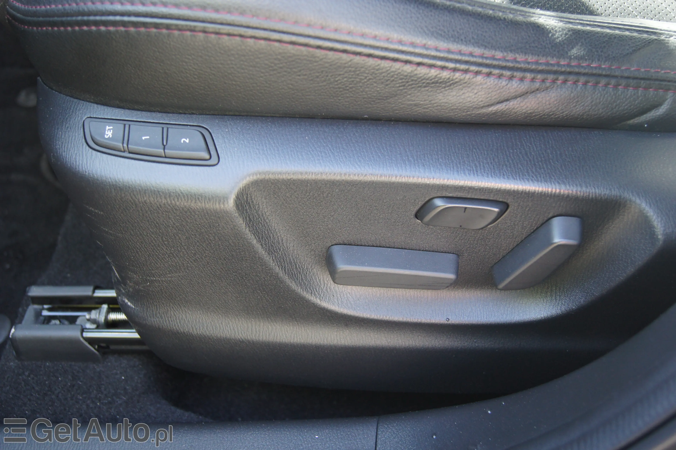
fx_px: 788
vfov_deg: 31.9
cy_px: 225
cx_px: 338
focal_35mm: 42
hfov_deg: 46.4
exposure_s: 1/50
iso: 500
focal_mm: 28
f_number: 4.5
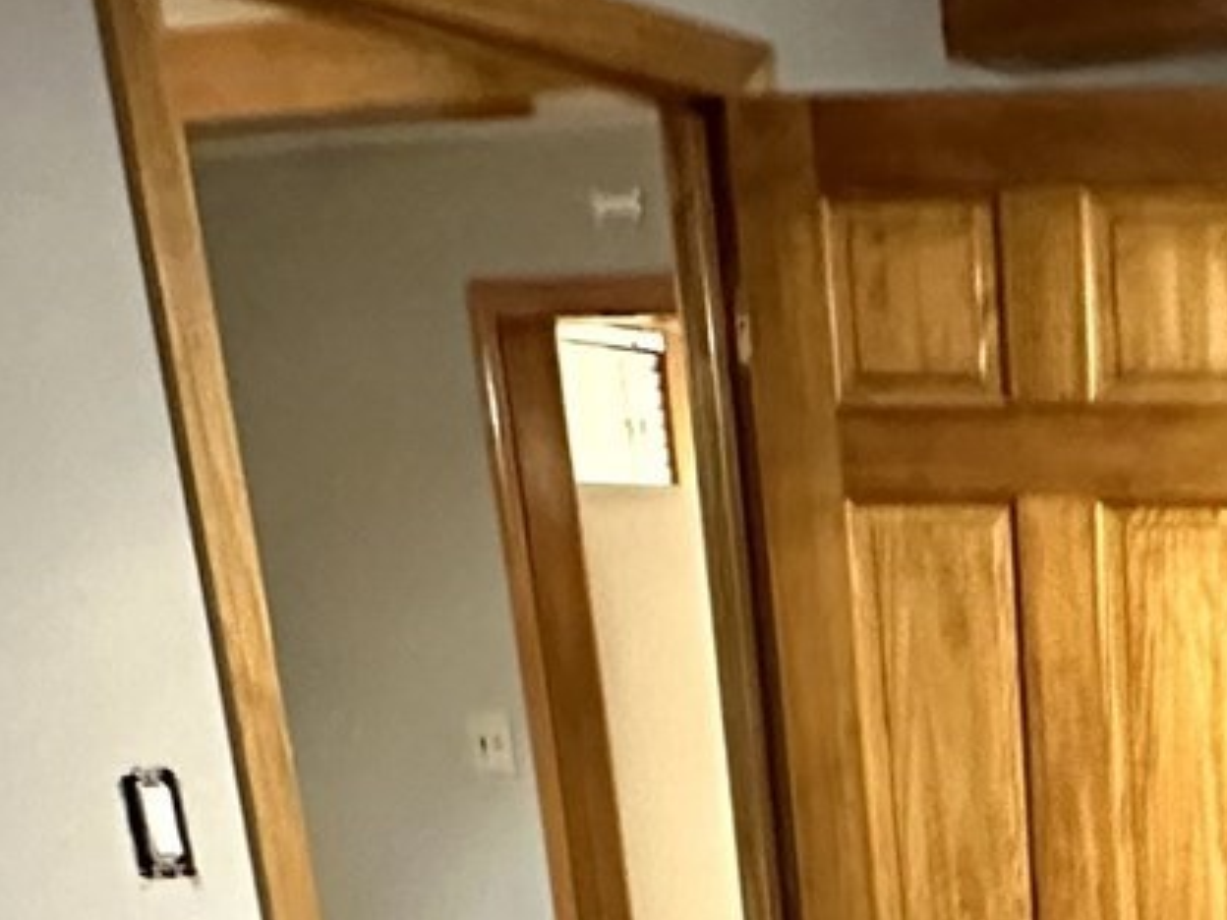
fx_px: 2446
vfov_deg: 16.7
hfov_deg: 25.3
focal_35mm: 69
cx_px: 1481
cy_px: 1772
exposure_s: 1/60
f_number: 2.2
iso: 1000
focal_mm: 2.22
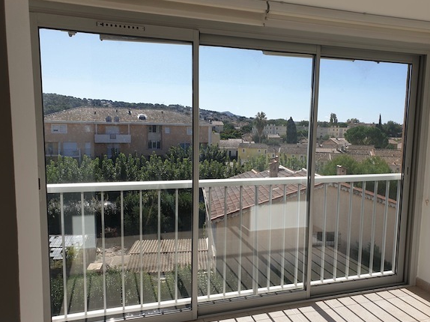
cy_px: 165
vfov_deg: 48.2
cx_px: 237
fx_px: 360
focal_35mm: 29
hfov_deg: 61.5
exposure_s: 1/1568
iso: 50
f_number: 2.4
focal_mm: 4.3
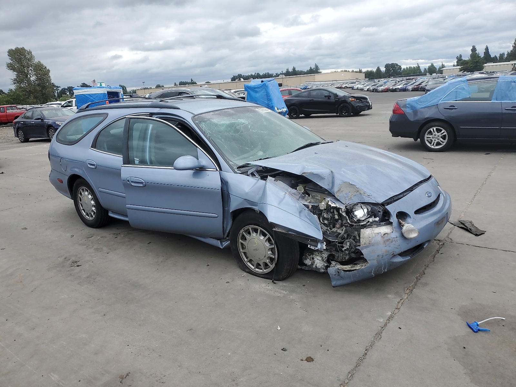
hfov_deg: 67.3
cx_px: 258
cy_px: 194
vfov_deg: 53.1
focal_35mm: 26
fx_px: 388
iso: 50
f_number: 1.5
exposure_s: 1/1667
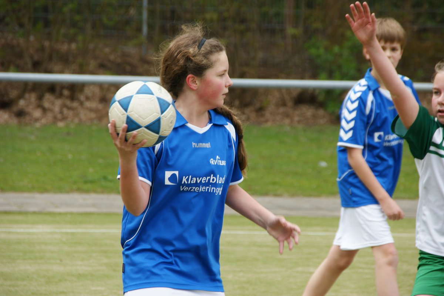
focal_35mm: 240
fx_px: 2959
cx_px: 222
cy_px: 148
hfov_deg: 8.6
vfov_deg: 5.7
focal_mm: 160
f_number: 8
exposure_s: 1/320
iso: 200
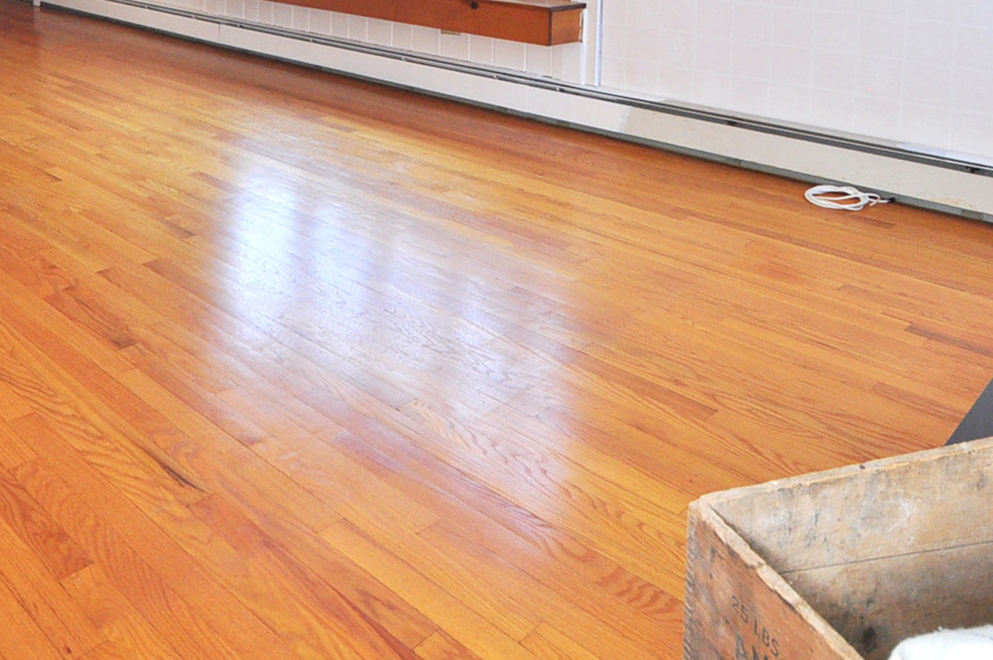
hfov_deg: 57.4
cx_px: 327
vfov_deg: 35.9
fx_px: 882
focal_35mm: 32
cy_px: -38
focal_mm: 10
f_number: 5
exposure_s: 1/80
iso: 640
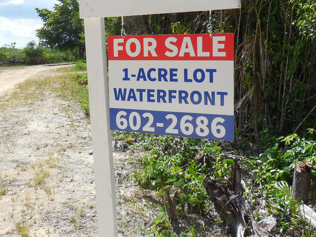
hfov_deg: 41.1
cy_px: 68
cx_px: 133
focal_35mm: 46
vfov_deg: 31.1
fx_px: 420
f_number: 3.1
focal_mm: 4.5
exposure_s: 1/1600
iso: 125
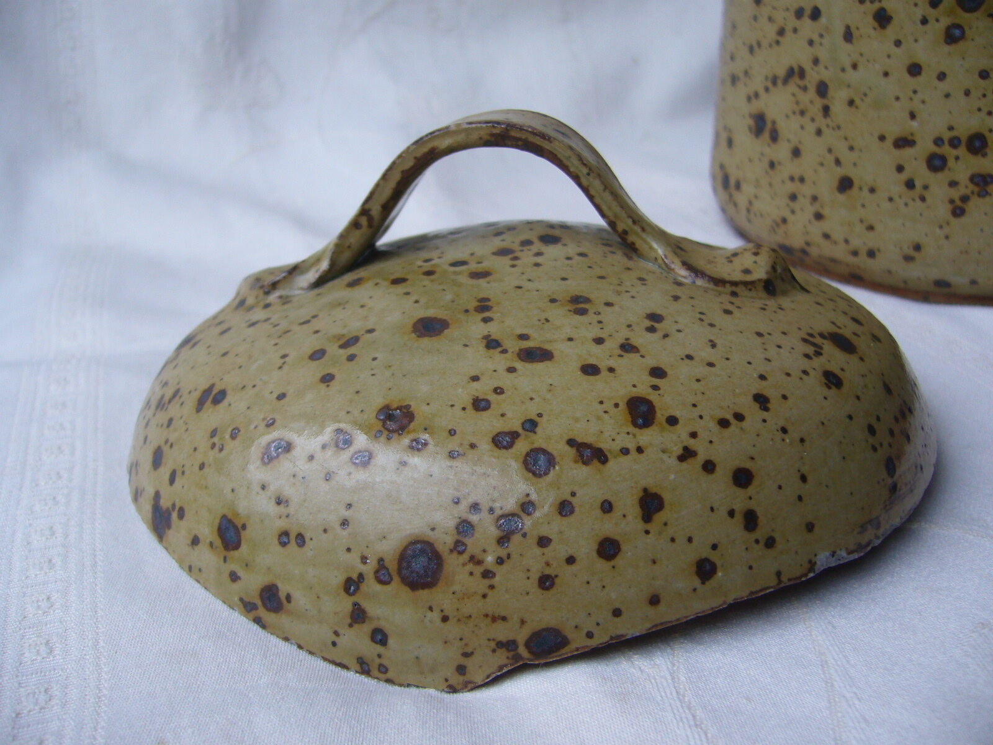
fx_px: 1004
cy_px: 372
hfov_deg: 52.6
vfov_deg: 40.7
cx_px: 496
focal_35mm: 35
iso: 80
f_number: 2.8
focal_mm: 5.8
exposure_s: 1/80
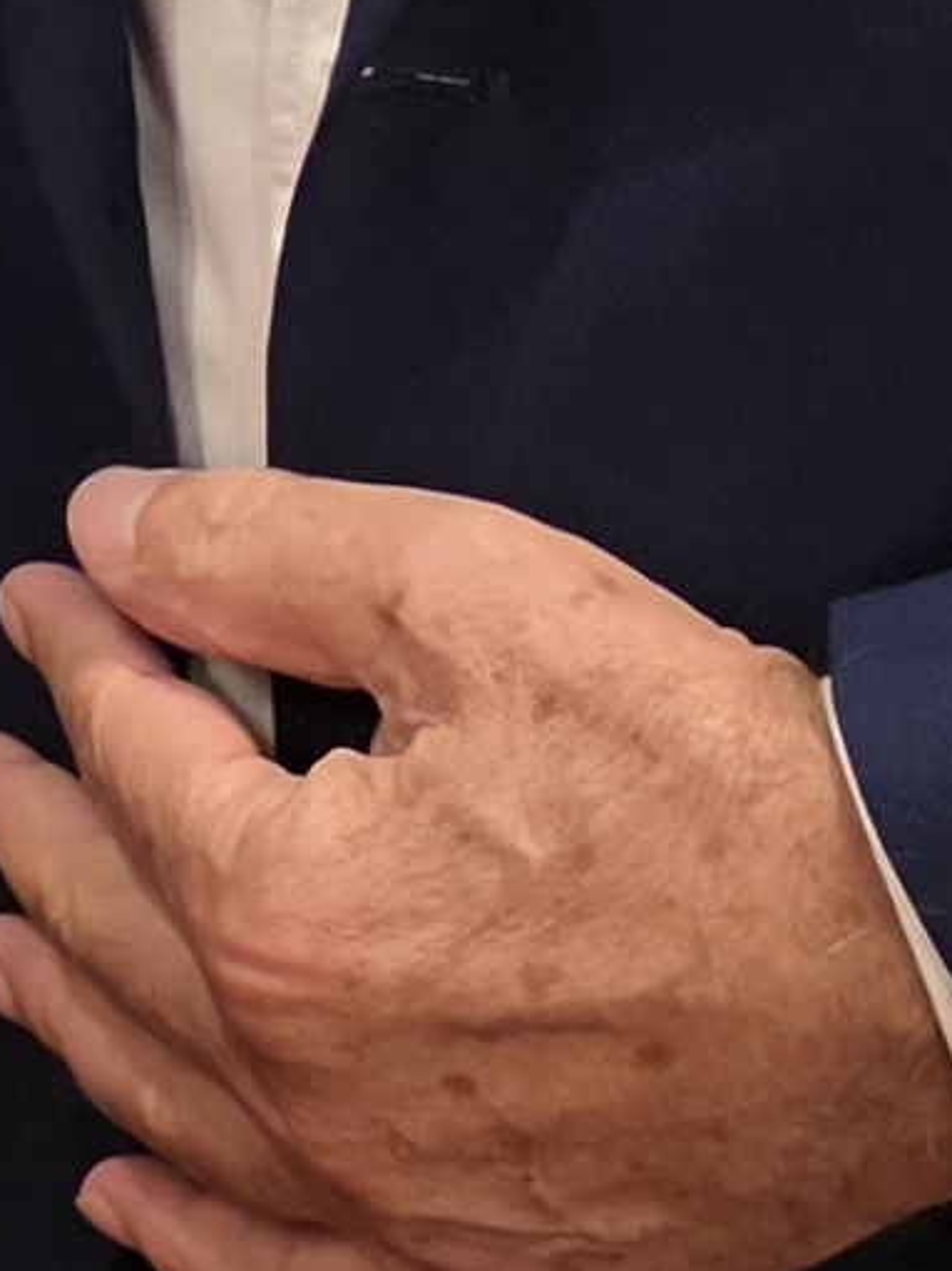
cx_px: -1141
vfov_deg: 10.0
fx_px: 6603
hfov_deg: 7.8
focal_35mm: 180
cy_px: -1455
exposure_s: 1/100
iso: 800
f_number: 1.7
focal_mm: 6.3
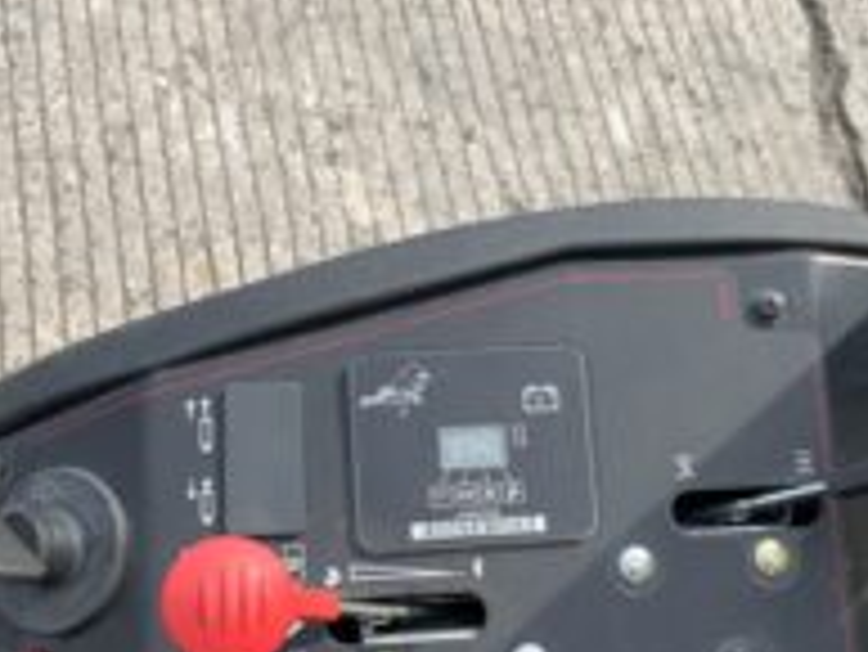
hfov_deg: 35.4
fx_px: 1355
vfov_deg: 26.9
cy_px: 423
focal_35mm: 54
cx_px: 504
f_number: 1.8
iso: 16
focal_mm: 3
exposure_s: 1/700
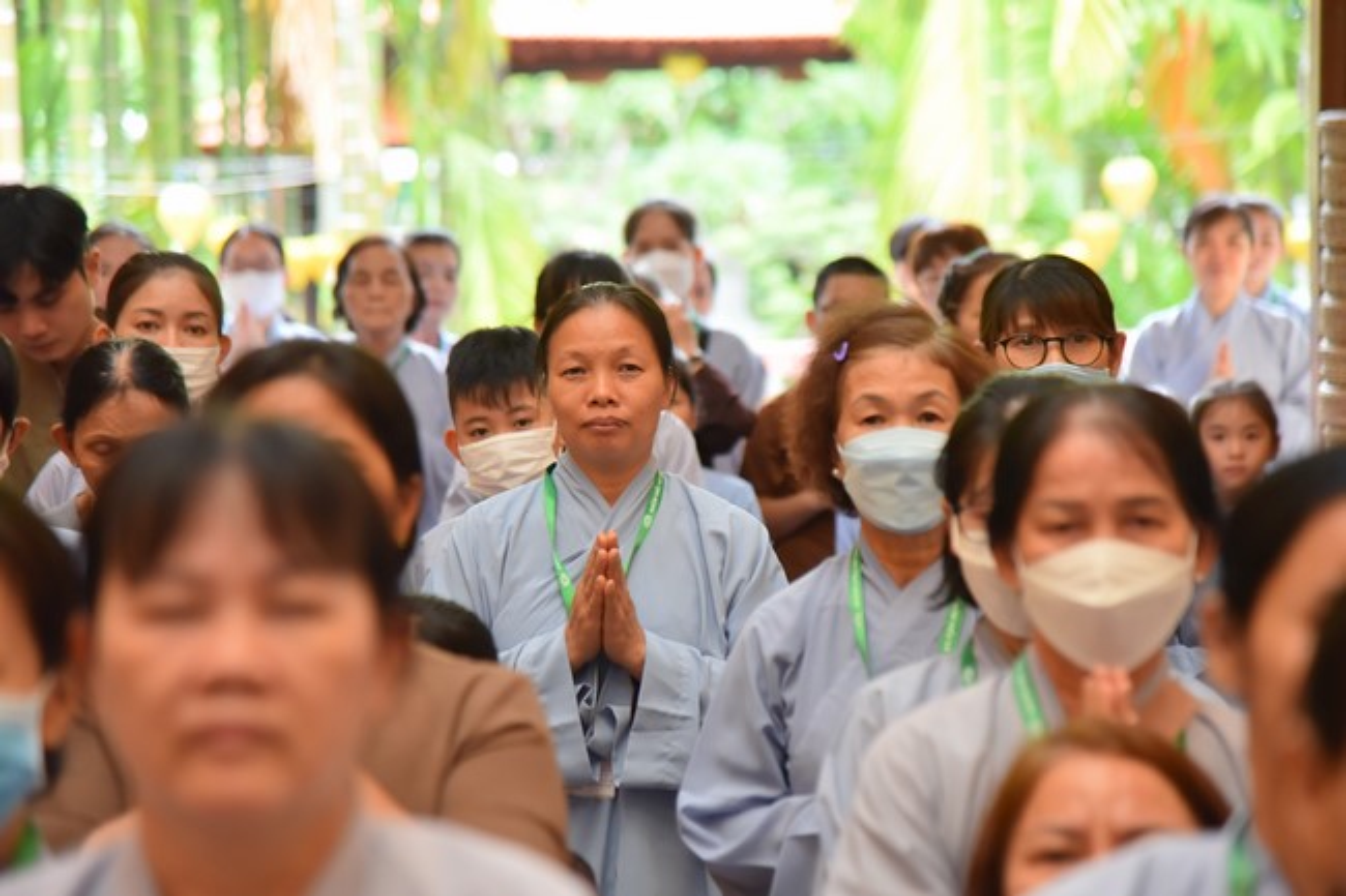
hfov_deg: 17.1
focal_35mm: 120
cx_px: 673
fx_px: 4485
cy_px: 448
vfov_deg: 11.4
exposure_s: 1/125
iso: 1600
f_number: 4.5
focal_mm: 120
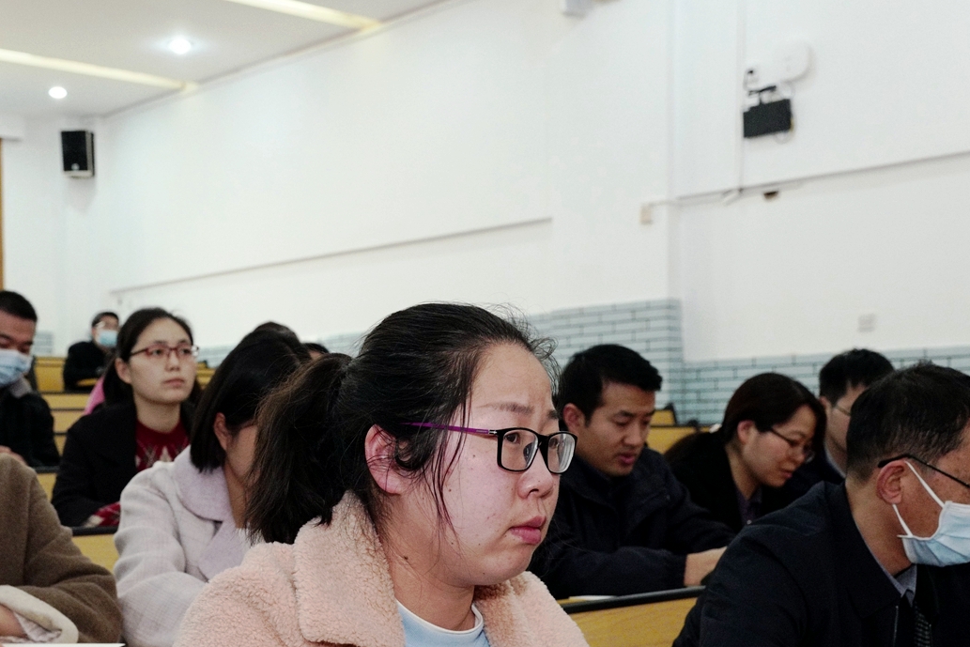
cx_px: 300
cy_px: 483
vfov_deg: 24.8
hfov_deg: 36.4
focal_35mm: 54
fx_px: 1455
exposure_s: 1/200
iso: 3200
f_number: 5.6
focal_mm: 31
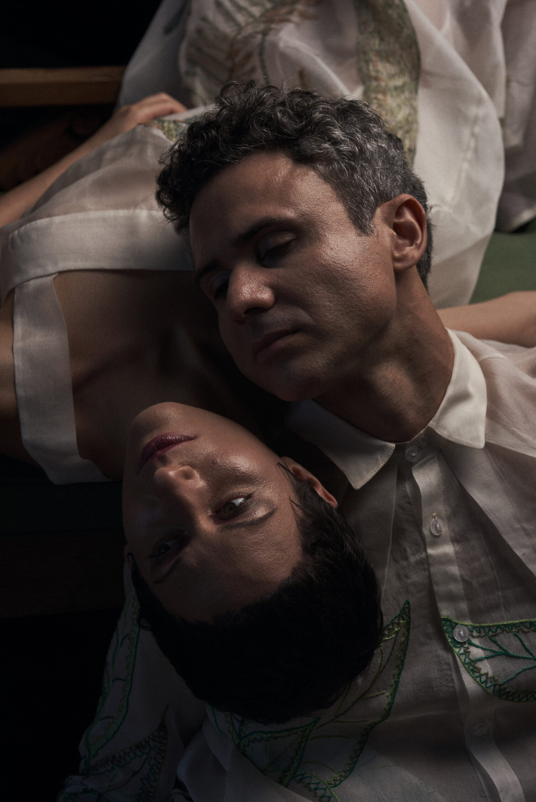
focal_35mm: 85
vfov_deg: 23.9
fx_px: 1896
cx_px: 268
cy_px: 401
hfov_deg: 16.1
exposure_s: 1/500
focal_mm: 85
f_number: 5.6
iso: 100
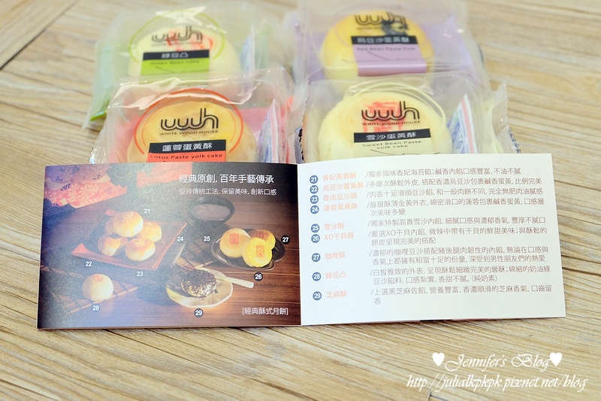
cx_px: 300
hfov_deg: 40.4
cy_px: 200
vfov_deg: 27.5
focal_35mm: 49
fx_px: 818
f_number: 5
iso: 800
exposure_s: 1/10
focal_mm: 32.5
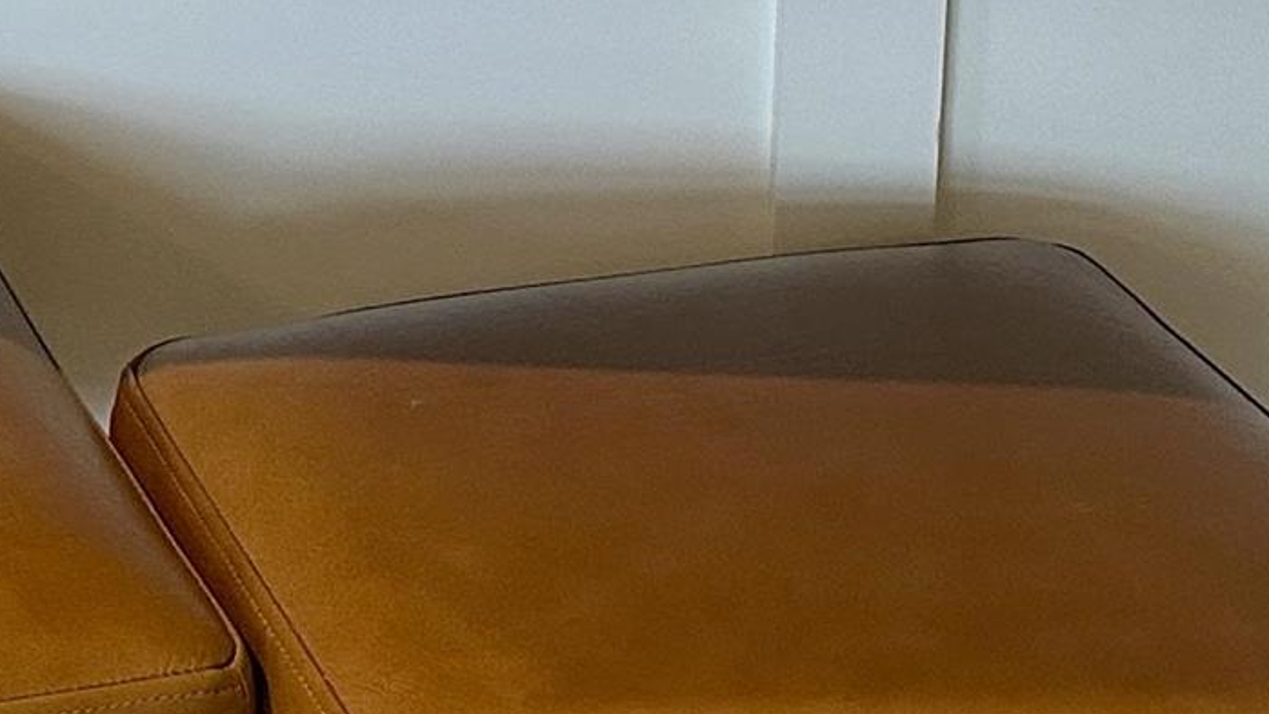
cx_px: -464
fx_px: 3871
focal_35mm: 115
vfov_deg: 9.5
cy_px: -934
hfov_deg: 17.3
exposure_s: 1/120
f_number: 1.78
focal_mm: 6.86
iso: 200
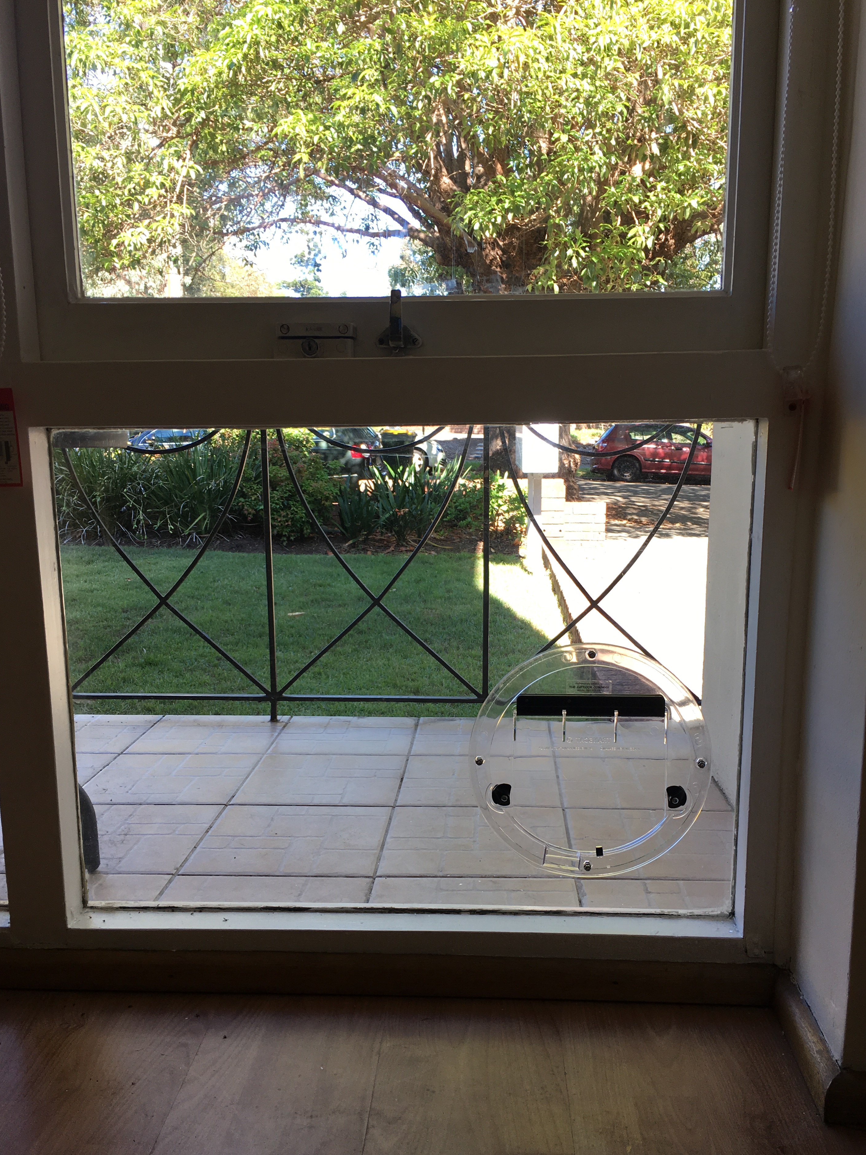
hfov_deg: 45.4
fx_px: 1034
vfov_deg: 58.3
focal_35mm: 31
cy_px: 616
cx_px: 454
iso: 25
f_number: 2.2
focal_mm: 4.15
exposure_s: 1/114
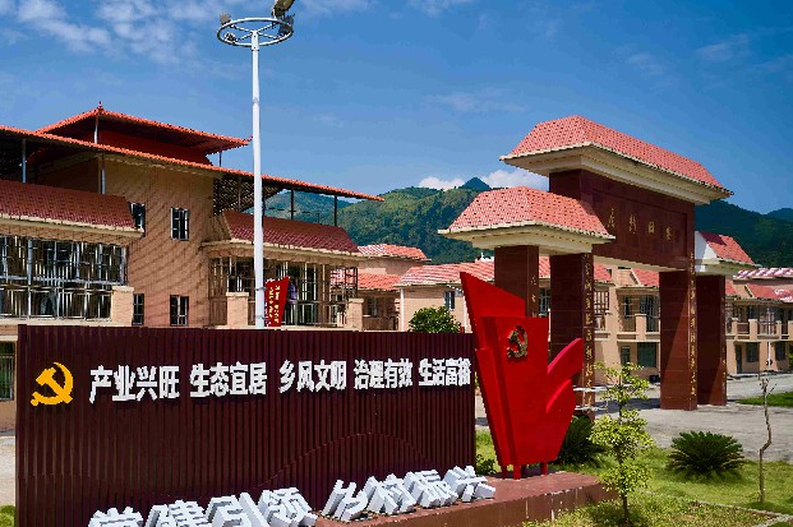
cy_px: 306
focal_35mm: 37
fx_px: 814
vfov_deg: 35.8
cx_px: 285
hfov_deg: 51.2
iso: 100
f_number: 3.5
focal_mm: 10.26
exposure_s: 1/1250
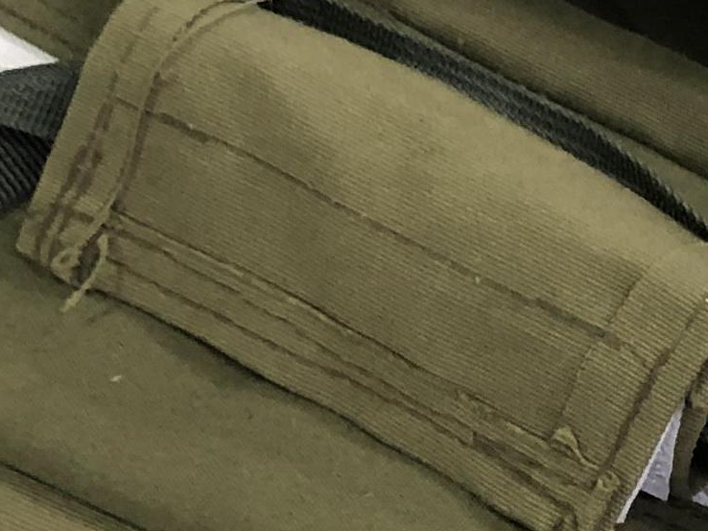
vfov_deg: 9.5
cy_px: -169
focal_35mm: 153
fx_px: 3128
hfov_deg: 10.7
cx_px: 1808
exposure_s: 1/15
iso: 50
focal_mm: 3.99
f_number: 1.8
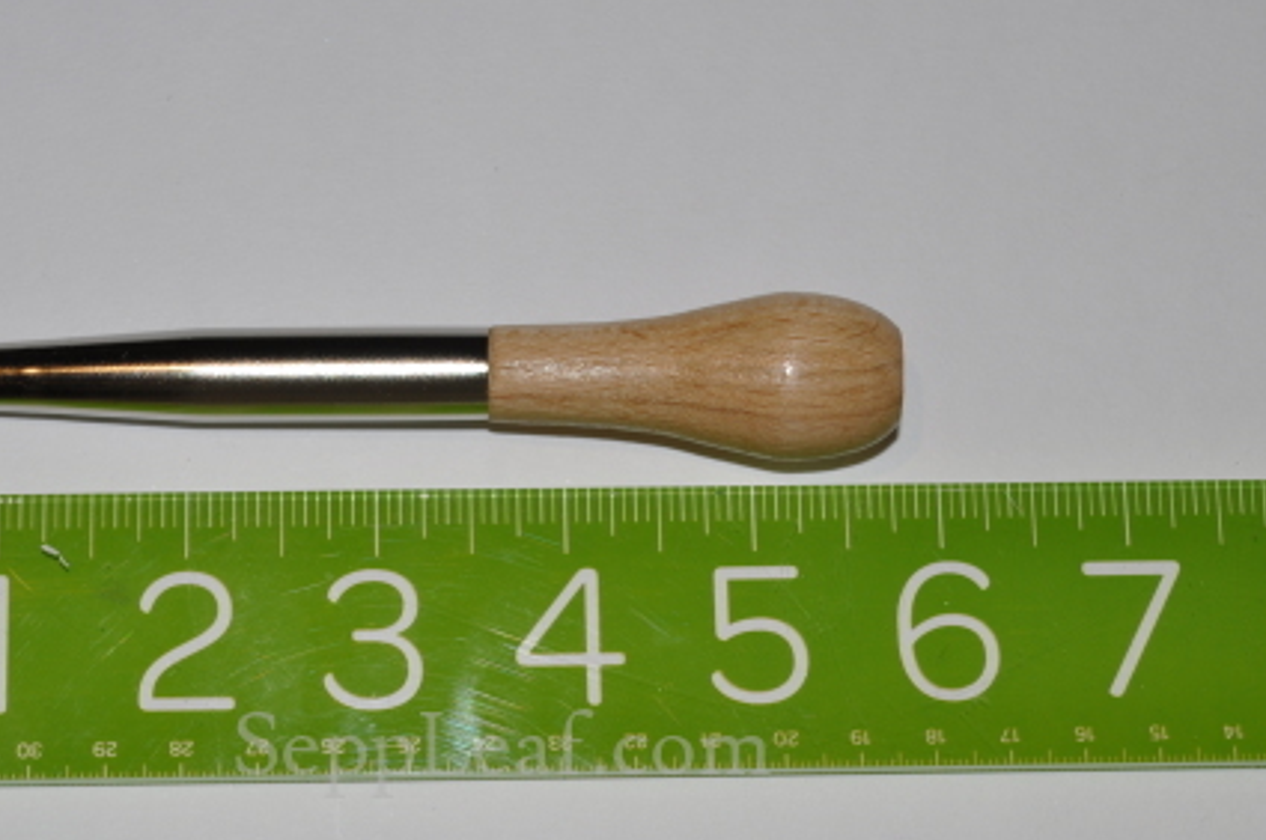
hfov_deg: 23.9
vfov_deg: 16.0
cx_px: 503
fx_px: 2985
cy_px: 524
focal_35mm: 85
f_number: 9
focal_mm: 40
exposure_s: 1/125
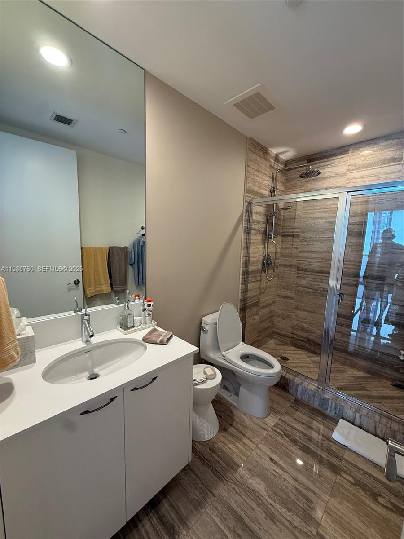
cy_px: 270
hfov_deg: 85.7
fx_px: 218
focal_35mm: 14
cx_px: 202
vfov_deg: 102.1
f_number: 2.2
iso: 250
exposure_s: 1/120
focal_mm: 2.22
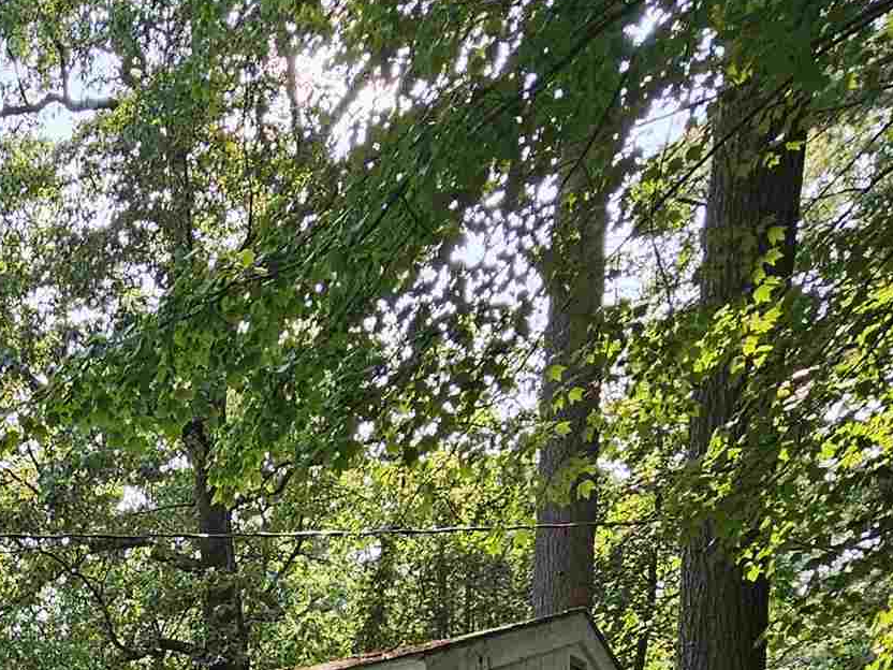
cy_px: 1052
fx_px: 1238
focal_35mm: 48
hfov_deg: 34.7
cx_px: -65
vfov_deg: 23.2
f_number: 2.2
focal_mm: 2.2
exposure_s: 1/333
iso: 50
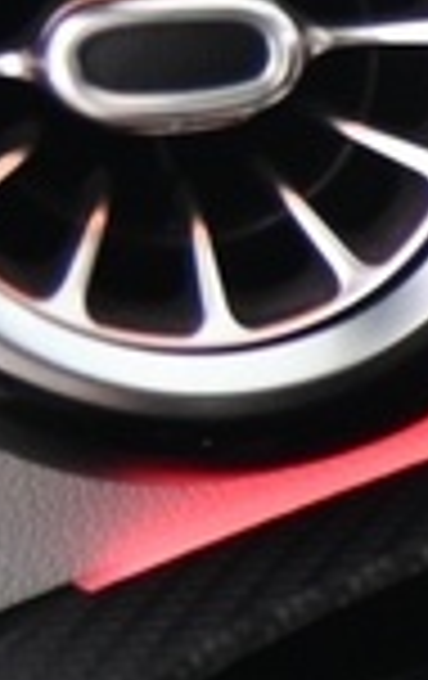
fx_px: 4867
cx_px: 2811
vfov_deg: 7.8
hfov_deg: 3.9
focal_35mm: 262
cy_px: 1184
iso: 2000
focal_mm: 24
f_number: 4
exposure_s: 1/20
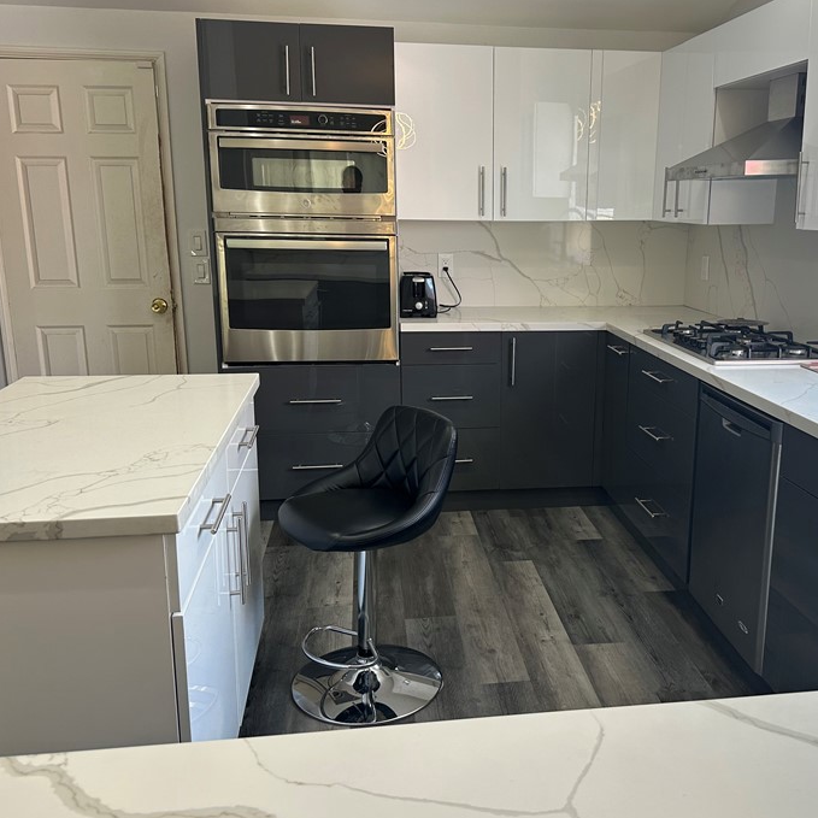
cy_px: 402
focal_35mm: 32
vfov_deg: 51.1
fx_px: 856
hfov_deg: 50.7
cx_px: 500
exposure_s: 1/120
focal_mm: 6.86
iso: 100
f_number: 1.78
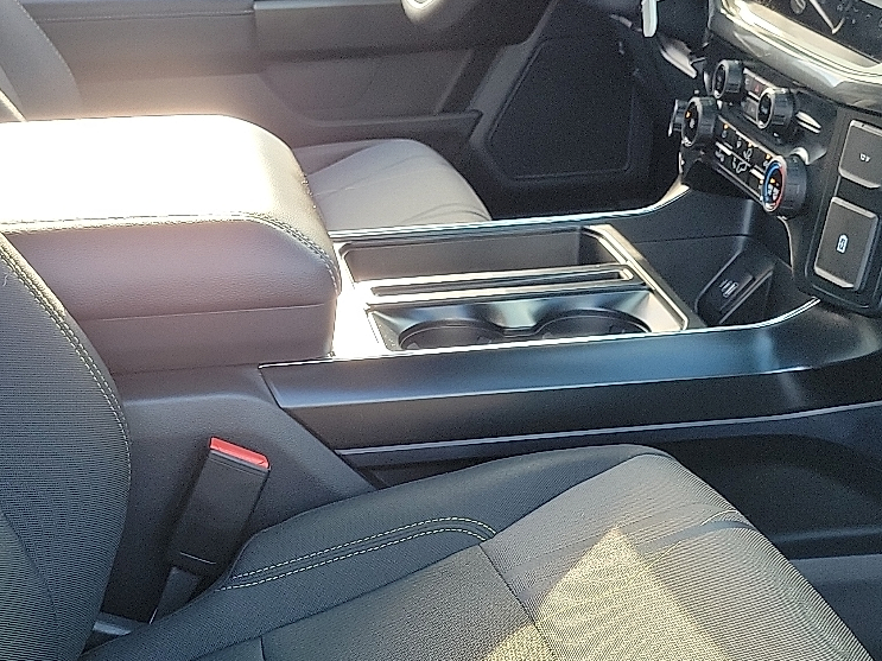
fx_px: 1427
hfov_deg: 34.4
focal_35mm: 56
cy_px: 532
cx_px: 450
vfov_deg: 25.6
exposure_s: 1/119
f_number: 1.8
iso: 85
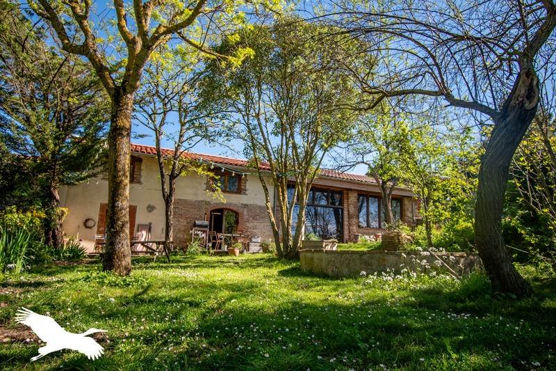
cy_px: 186
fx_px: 324
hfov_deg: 81.2
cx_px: 278
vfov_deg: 59.5
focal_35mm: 21
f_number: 5.6
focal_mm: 14
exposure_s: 1/500
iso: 125
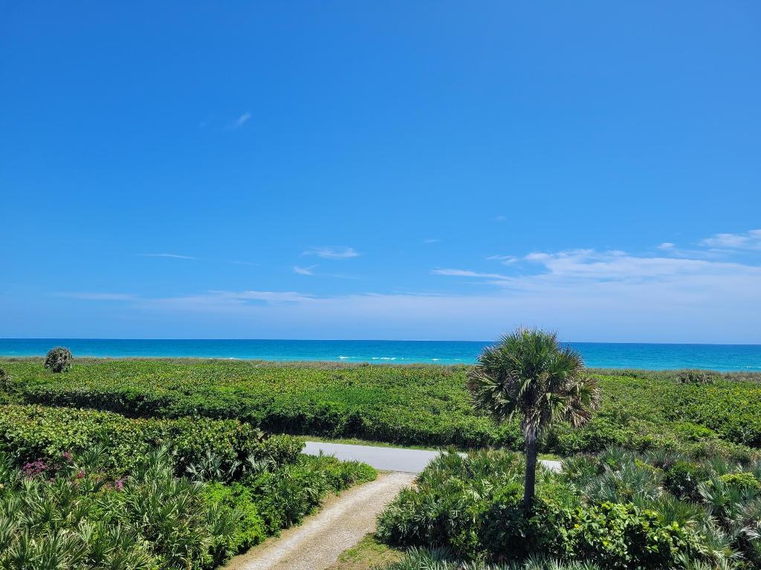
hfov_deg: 67.3
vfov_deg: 53.1
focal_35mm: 26
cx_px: 380
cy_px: 285
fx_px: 572
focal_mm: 5.4
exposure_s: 1/2835
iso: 40
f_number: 1.8
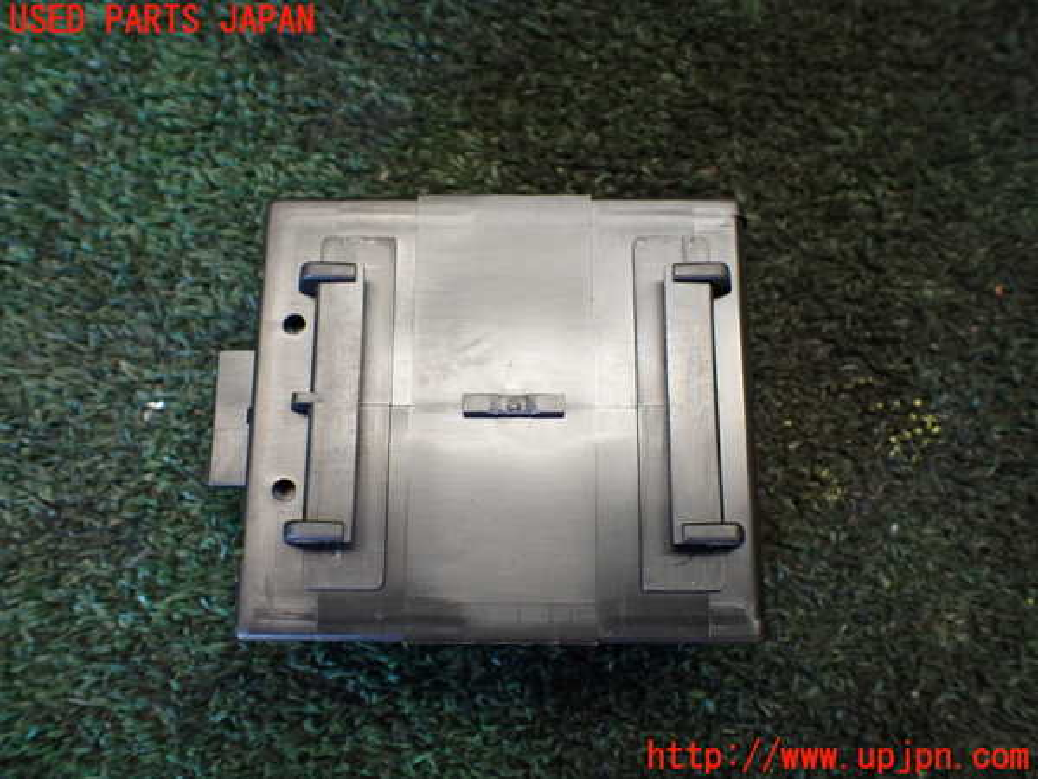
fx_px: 900
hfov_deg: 60.0
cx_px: 519
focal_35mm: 30
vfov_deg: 46.8
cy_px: 390
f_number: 2.3
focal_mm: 5.4
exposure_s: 1/125
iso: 400
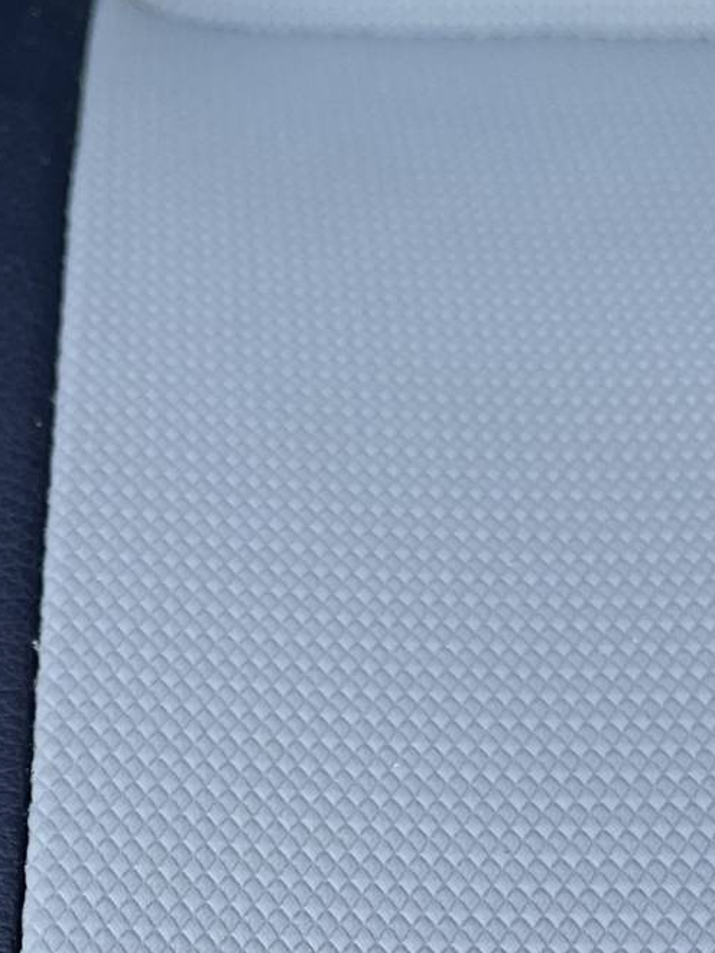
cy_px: 1011
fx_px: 1735
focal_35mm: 63
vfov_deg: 28.3
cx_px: 224
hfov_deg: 23.2
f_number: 1.6
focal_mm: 5.1
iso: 80
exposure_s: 1/121
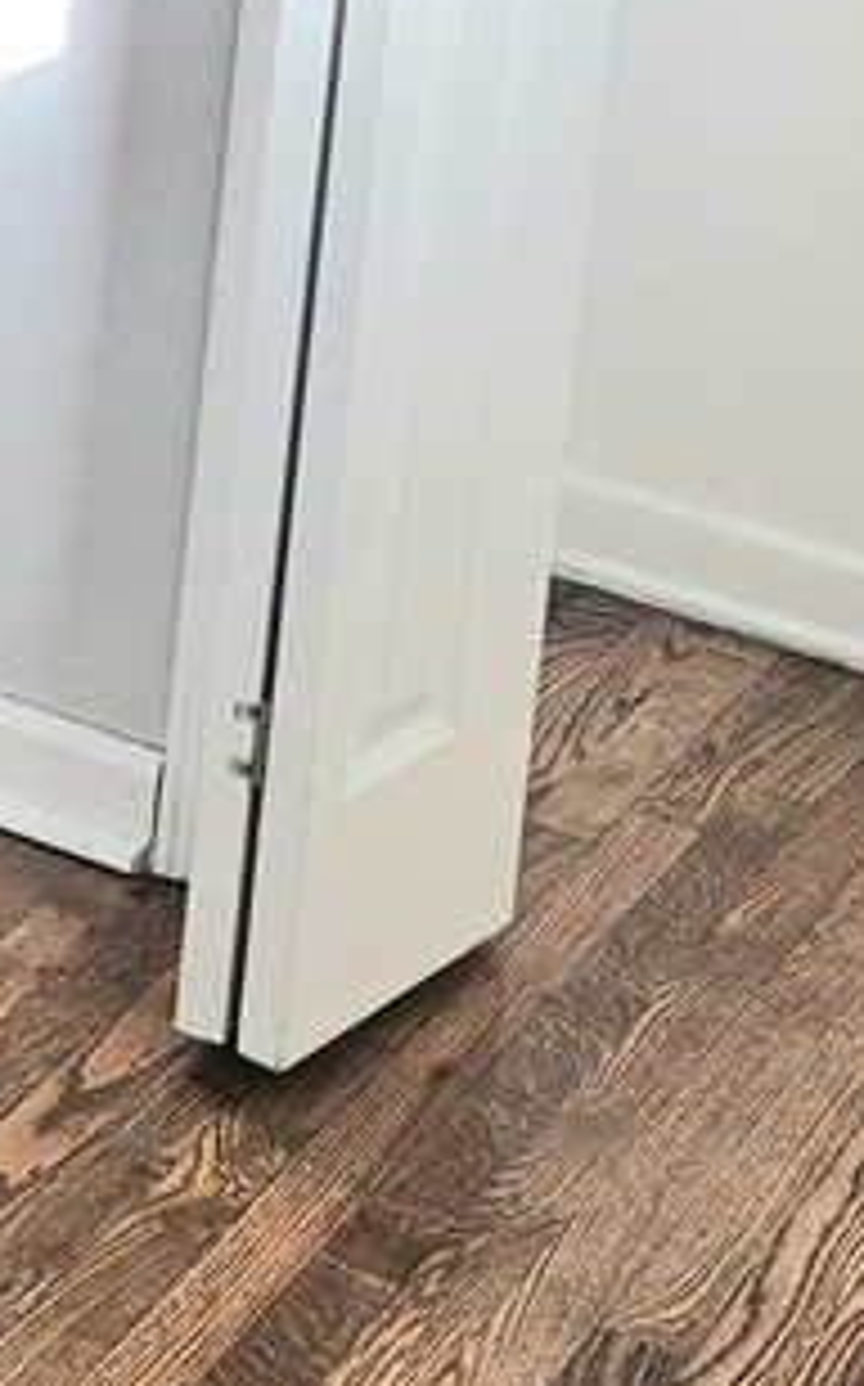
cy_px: -765
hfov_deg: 11.3
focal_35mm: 114
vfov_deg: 16.5
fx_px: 4303
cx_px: -86
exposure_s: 1/208
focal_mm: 5.4
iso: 80
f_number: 1.8
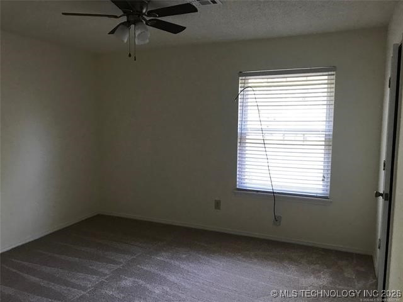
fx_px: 326
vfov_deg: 49.7
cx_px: 202
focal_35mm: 28
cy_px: 151
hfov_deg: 63.4
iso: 40
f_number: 1.8
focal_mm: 3.99
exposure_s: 1/15
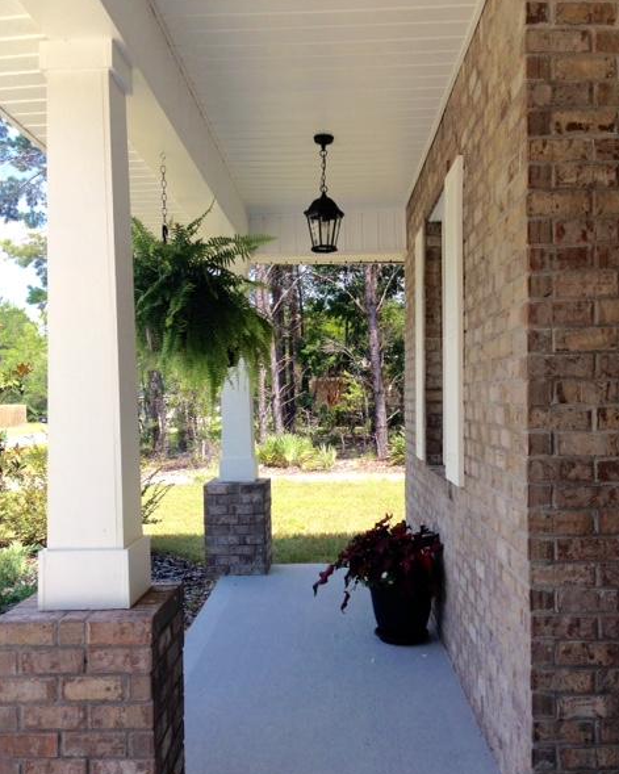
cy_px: 413
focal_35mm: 35
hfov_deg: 42.2
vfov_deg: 51.5
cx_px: 313
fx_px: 802
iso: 50
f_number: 2.4
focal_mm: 4.12
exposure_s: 1/531
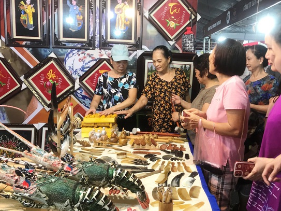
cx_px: 161
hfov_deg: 55.1
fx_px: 268
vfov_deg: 42.9
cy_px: 104
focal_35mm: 33
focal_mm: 3.99
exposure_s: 1/20
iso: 32
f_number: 1.8
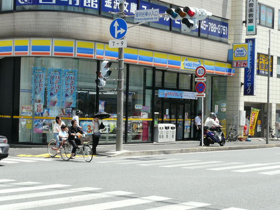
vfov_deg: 19.1
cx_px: 140
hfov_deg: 25.3
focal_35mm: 77
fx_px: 623
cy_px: 105
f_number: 5.6
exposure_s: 1/320
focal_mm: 7.9
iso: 100
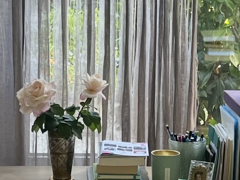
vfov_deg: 10.4
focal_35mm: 143
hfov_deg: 13.8
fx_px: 992
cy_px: 52
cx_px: 120
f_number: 1.5
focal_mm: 5.7
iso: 50
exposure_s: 1/121
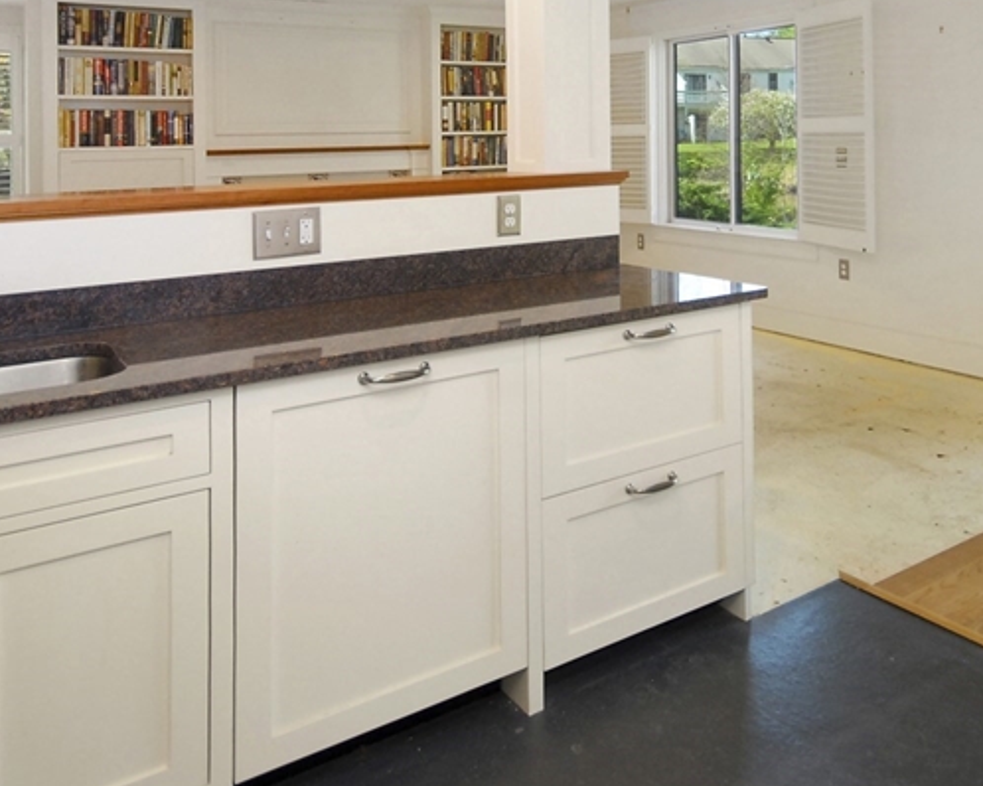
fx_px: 843
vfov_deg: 47.7
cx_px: 655
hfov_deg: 59.1
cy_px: 177
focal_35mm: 29
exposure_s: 1/60
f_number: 5
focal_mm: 10
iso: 500
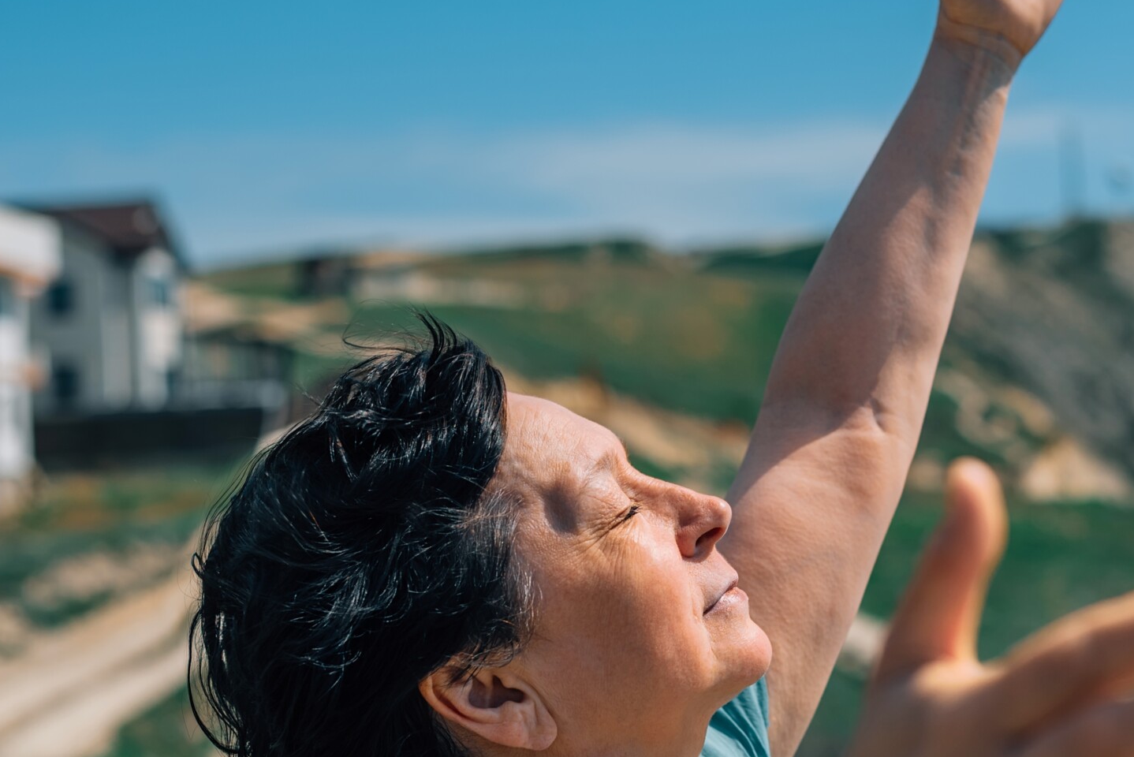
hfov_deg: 22.6
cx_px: 864
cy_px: 379
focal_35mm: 89
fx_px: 2804
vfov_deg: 15.4
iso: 50
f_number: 4
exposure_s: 1/2000
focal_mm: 50
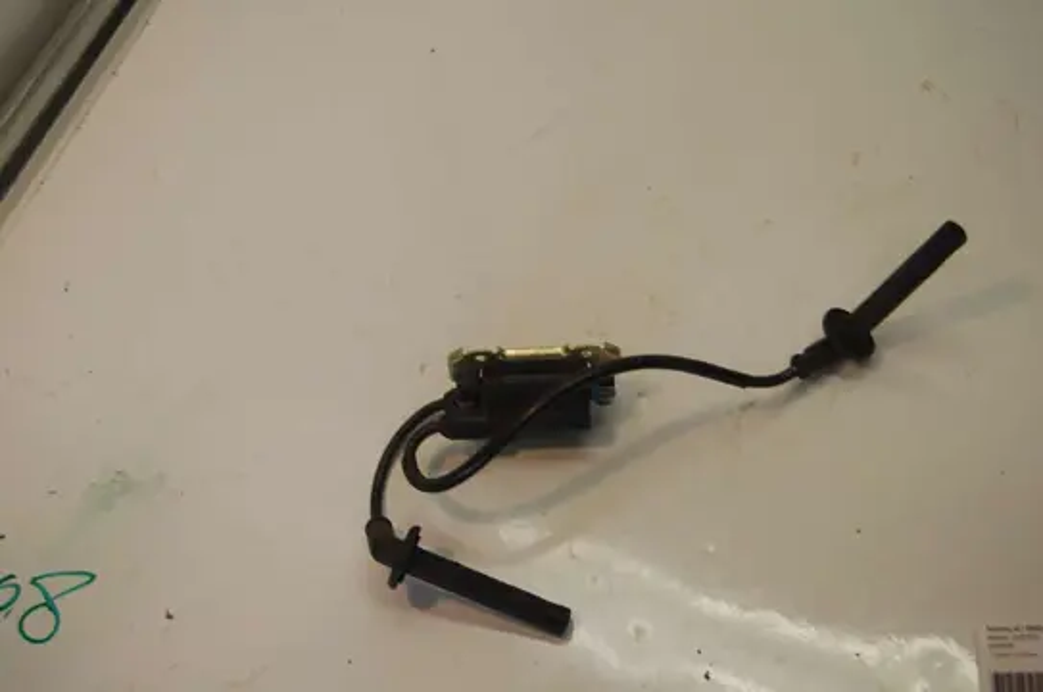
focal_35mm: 48
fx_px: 1388
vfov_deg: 28.0
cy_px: 346
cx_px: 522
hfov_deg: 41.2
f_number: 5.6
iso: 320
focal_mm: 32
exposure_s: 1/125
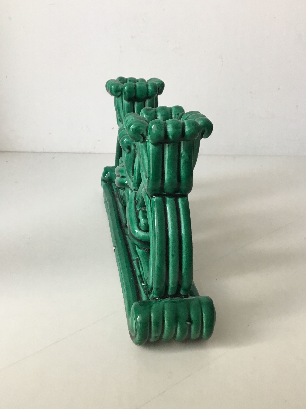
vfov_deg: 52.6
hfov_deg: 40.7
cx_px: 144
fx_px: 413
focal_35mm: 35
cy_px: 197
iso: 80
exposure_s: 1/33
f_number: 2.4
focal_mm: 3.3
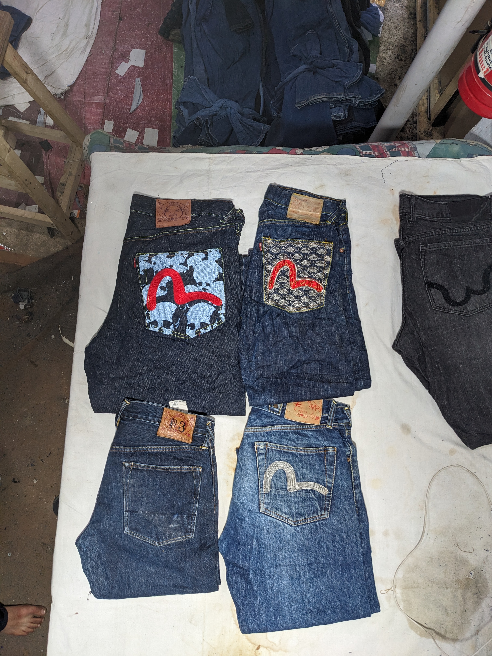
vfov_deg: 65.3
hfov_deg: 51.4
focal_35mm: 27
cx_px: 246
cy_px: 328
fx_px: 512
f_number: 1.73
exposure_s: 1/23.8
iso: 78
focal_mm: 4.38
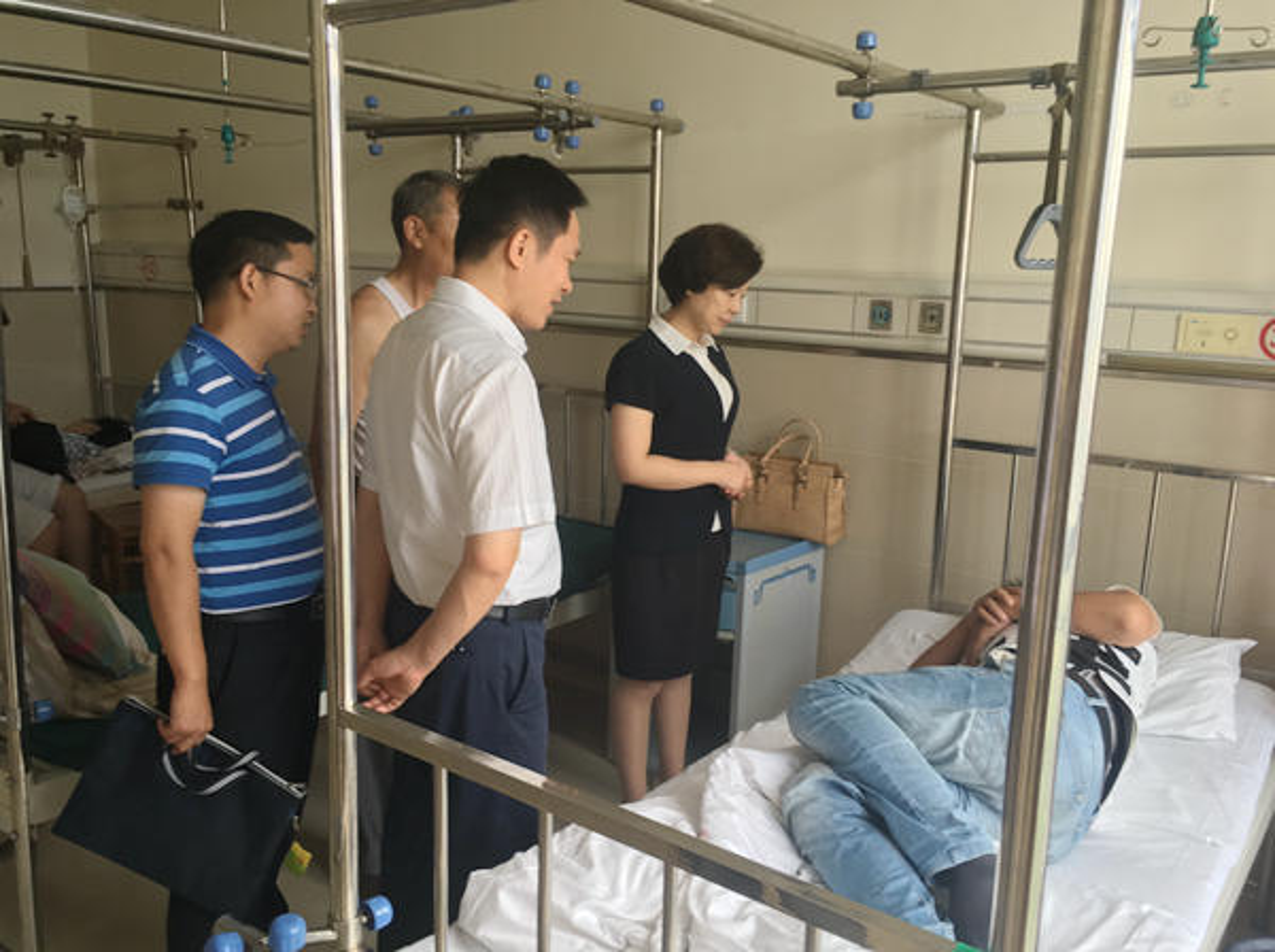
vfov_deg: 48.1
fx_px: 1066
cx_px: 638
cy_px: 476
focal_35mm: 29
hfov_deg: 61.7
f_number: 2.2
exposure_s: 1/100
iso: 40
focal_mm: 4.15
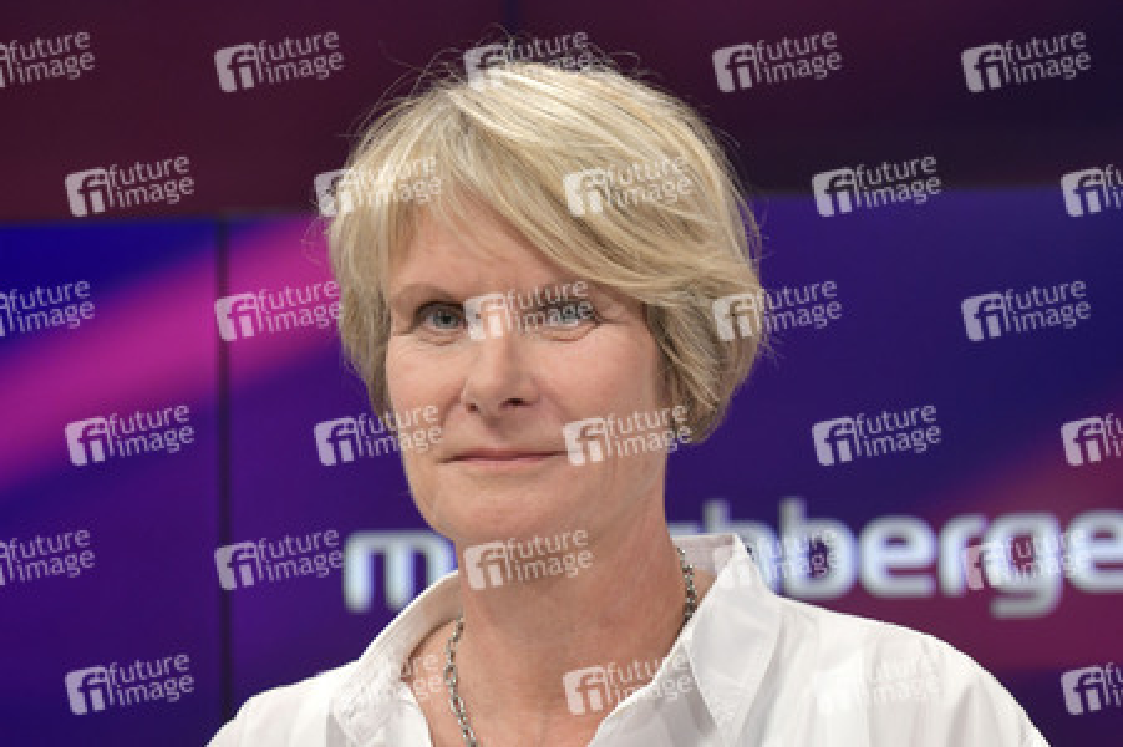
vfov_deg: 21.9
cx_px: 562
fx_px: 1933
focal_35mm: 62
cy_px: 374
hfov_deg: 32.4
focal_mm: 62
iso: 1600
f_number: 4.5
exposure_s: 1/250
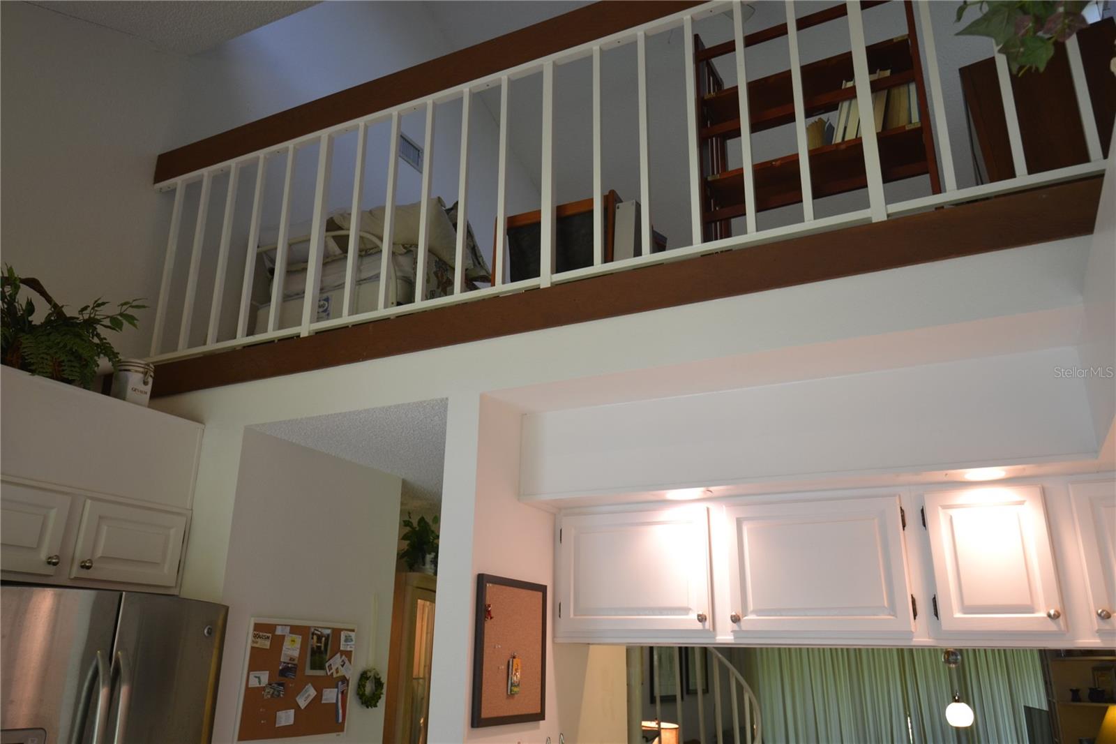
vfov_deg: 50.4
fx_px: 790
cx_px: 558
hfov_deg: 70.4
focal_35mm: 26
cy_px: 372
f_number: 4.2
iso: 400
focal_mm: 17
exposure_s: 1/30
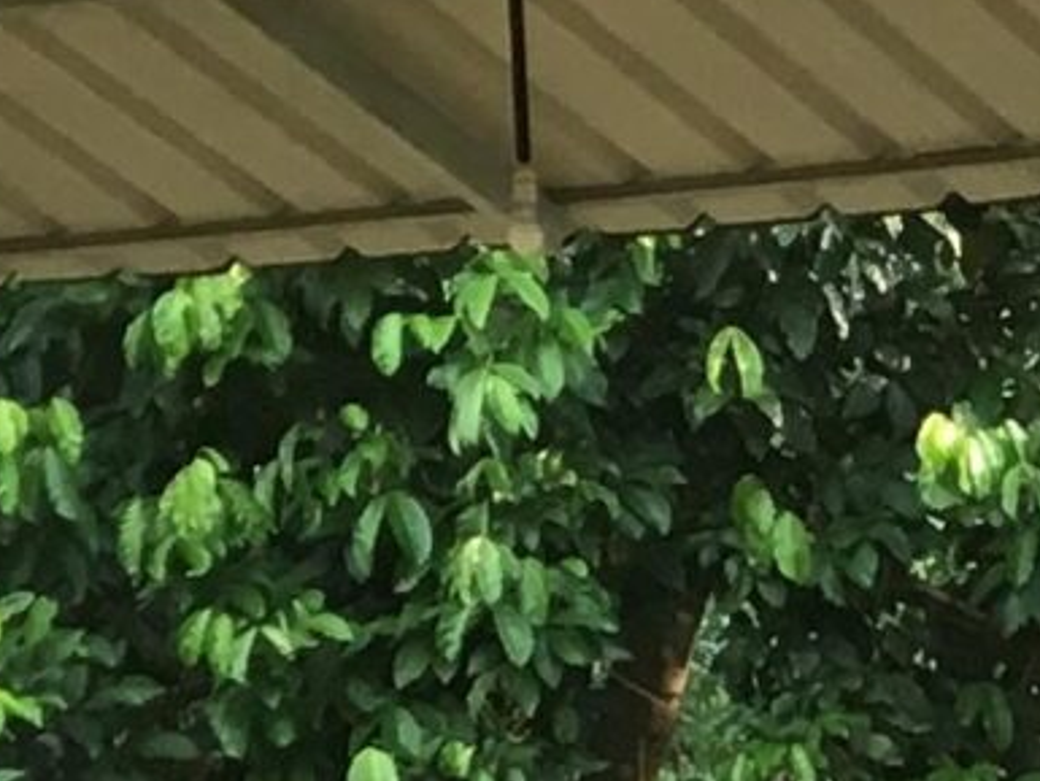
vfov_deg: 6.3
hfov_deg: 8.1
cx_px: 2412
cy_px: 1881
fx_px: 6792
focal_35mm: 226
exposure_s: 1/33
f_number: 2.2
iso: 25
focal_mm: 4.15
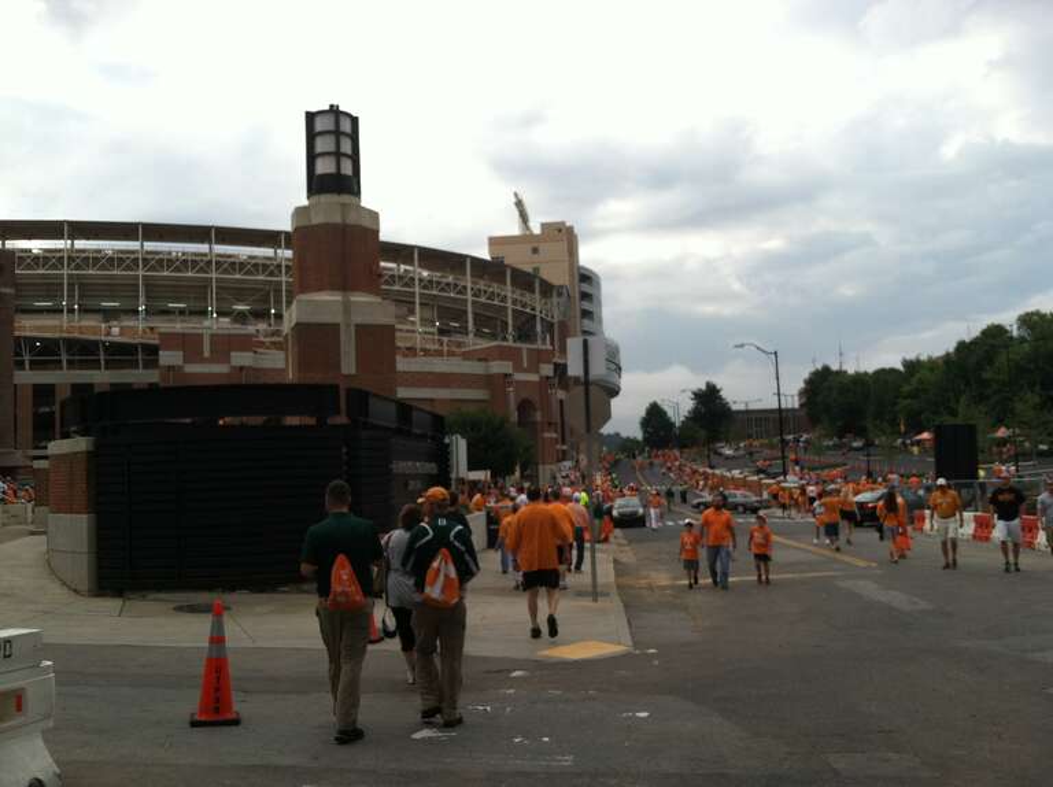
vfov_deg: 40.6
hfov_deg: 52.7
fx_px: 1063
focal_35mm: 35
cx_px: 526
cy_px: 394
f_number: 2.8
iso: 80
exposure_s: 1/698
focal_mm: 3.85
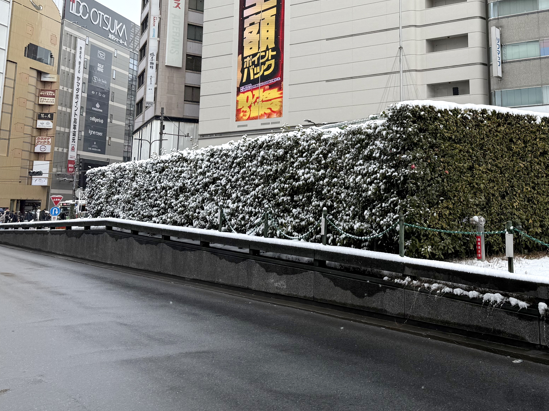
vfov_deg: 31.9
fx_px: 698
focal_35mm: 44
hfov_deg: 41.8
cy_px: 73
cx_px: 402
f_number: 1.78
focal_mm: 6.76
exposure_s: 1/3145
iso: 80
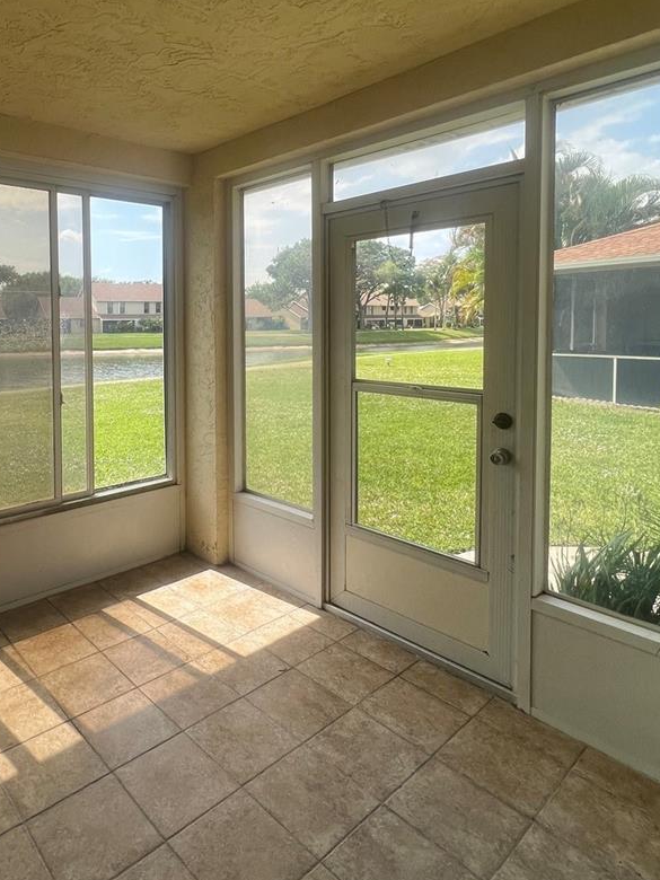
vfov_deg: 80.6
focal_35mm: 20
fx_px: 508
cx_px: 166
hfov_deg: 62.2
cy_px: 346
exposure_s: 1/544
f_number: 1.8
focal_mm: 1.57
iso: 32
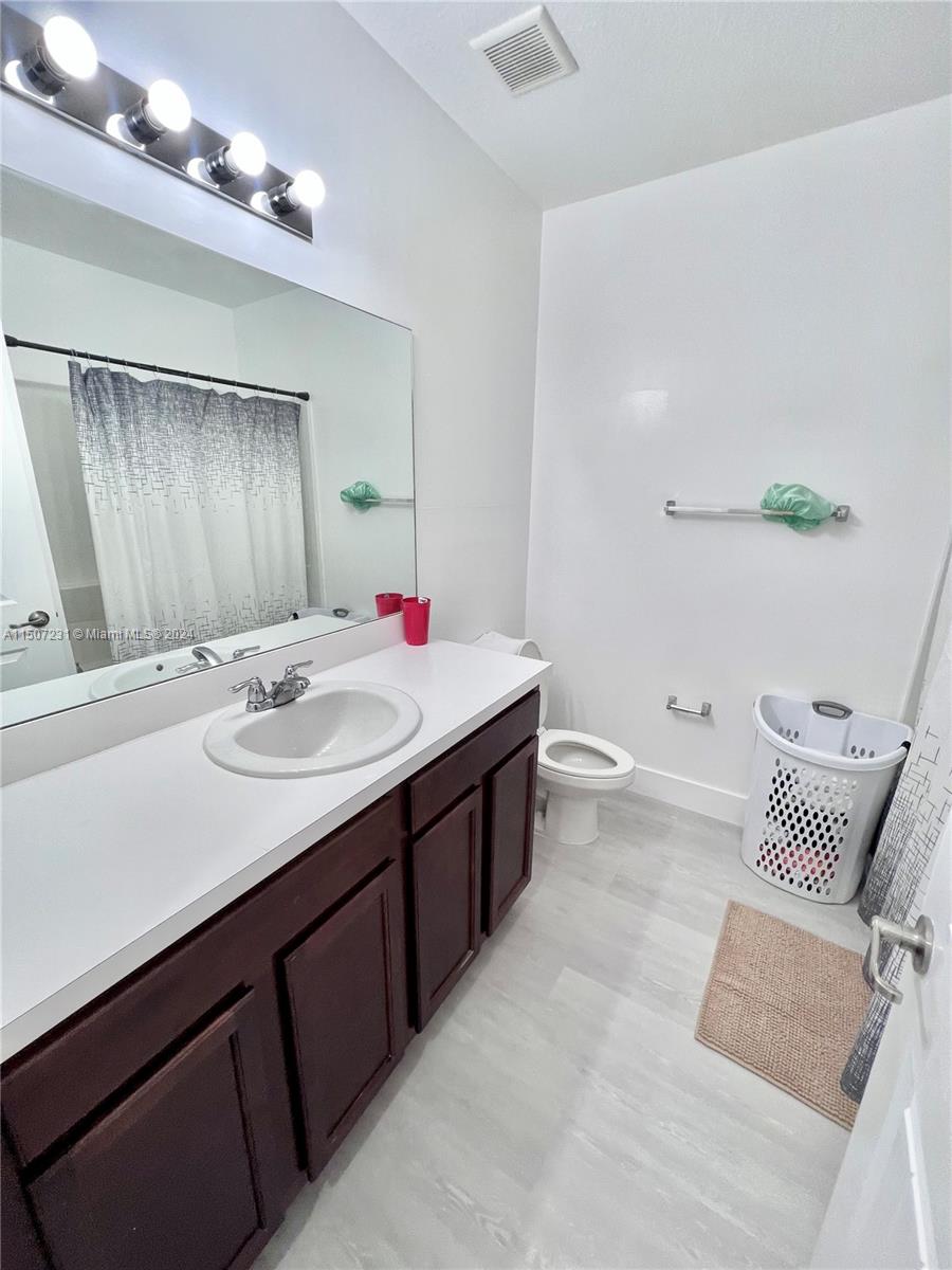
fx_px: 477
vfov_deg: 106.2
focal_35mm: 13
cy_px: 635
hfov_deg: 89.9
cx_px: 476
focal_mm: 1.57
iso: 64
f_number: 1.8
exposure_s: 1/120
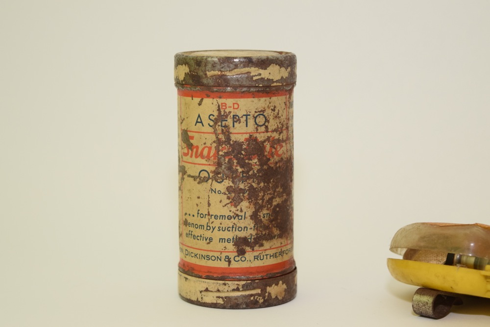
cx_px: 245
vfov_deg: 16.6
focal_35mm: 82
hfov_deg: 24.6
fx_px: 1123
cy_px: 164
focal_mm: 55
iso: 1000
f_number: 5.6
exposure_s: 1/60
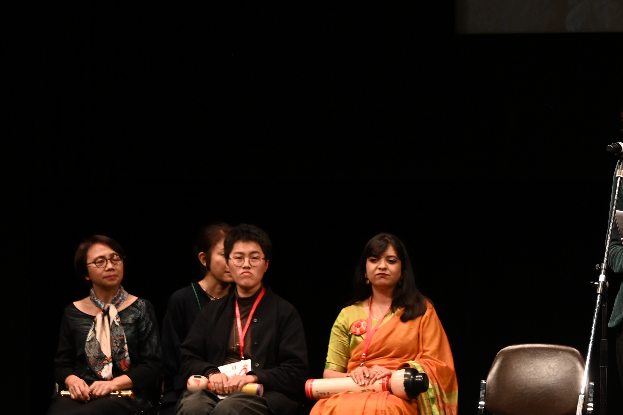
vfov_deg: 6.0
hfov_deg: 9.0
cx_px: 569
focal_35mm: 228
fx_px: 3945
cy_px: 190
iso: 2000
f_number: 5.6
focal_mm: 112
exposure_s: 1/160
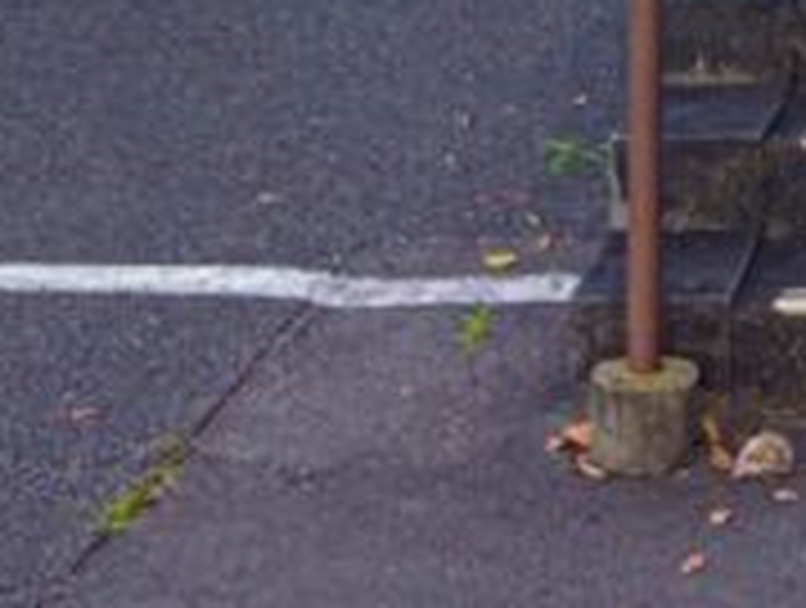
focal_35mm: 137
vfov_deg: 9.8
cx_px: 1265
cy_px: -761
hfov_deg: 13.4
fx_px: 3196
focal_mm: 6.86
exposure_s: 1/1800
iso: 100
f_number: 1.8
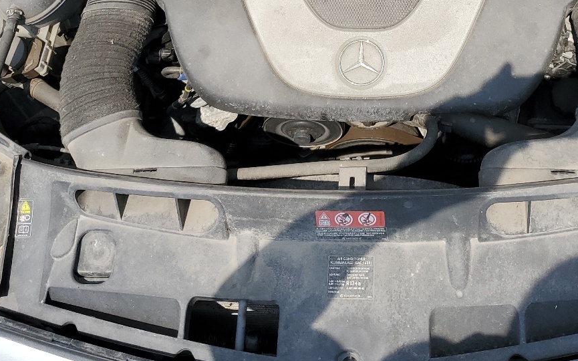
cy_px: -17
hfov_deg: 39.1
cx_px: 386
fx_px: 803
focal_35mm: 51
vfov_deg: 24.0
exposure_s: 1/2500
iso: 50
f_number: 1.5
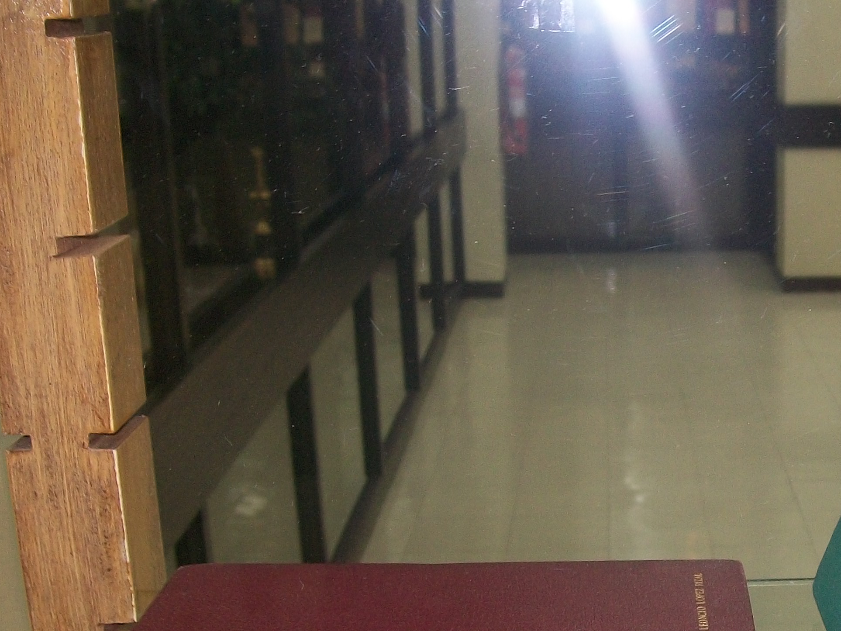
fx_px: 1482
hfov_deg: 30.7
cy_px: 450
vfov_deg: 23.8
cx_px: 698
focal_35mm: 61
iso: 80
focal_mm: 6
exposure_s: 1/30
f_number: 2.7
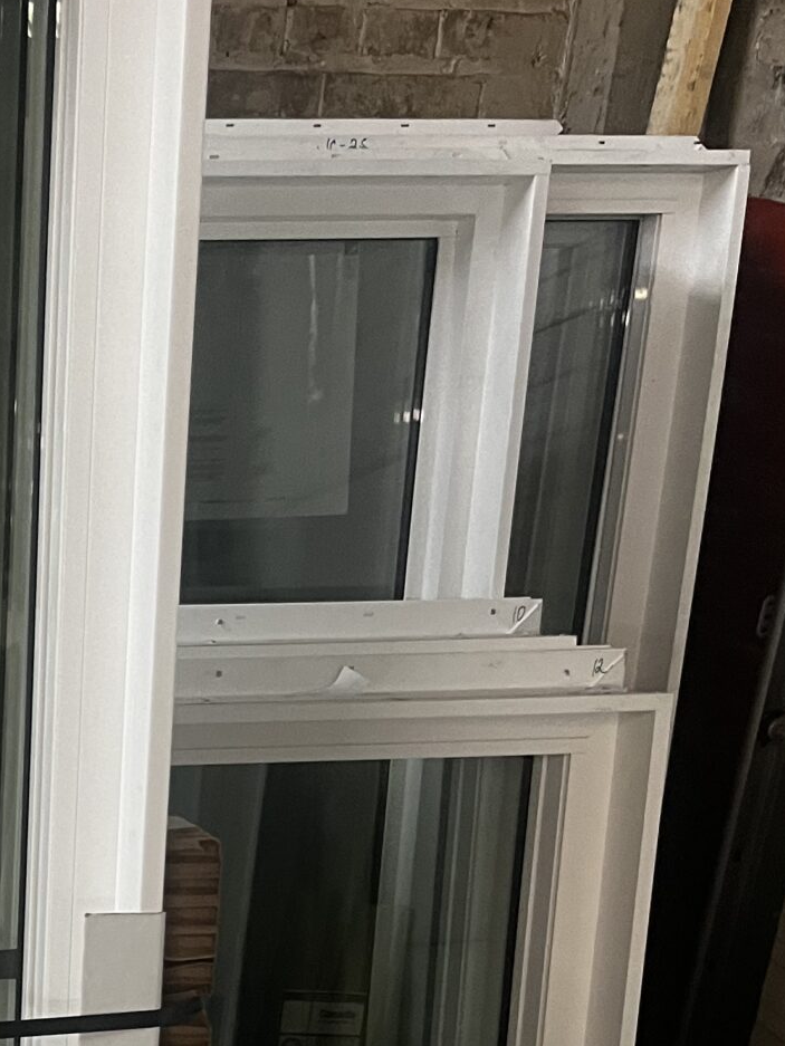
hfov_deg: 19.1
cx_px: -253
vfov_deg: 25.0
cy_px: 1217
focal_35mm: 71
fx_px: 2146
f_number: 1.6
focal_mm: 5.1
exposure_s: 1/60
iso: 250
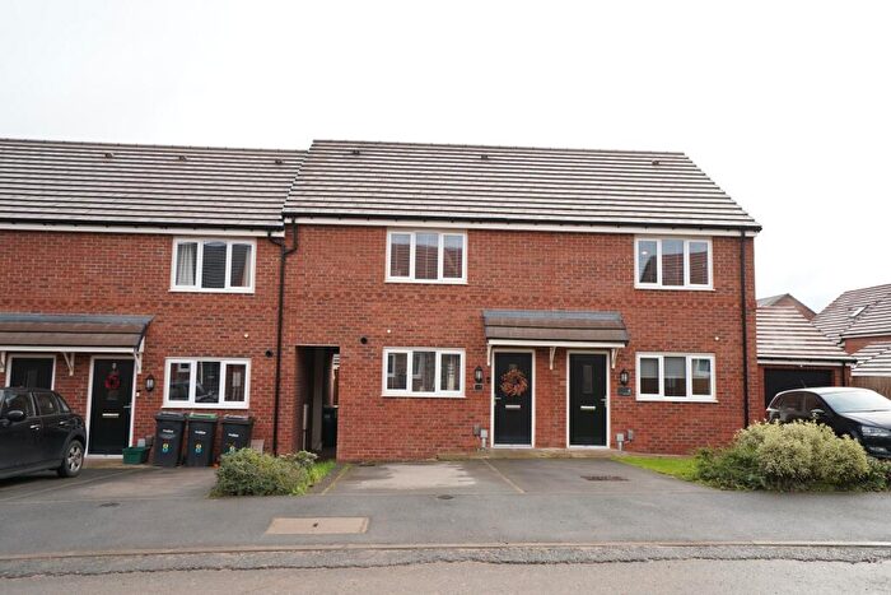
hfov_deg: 63.6
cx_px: 446
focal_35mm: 29
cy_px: 298
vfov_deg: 45.0
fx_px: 718
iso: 500
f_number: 8
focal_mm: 29
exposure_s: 1/125
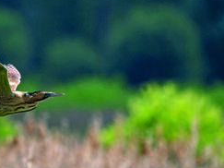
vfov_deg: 0.9
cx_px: 47
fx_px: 11273
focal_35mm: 1743
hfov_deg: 1.1
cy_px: 89
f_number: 5.6
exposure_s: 1/1250
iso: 200
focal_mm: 473
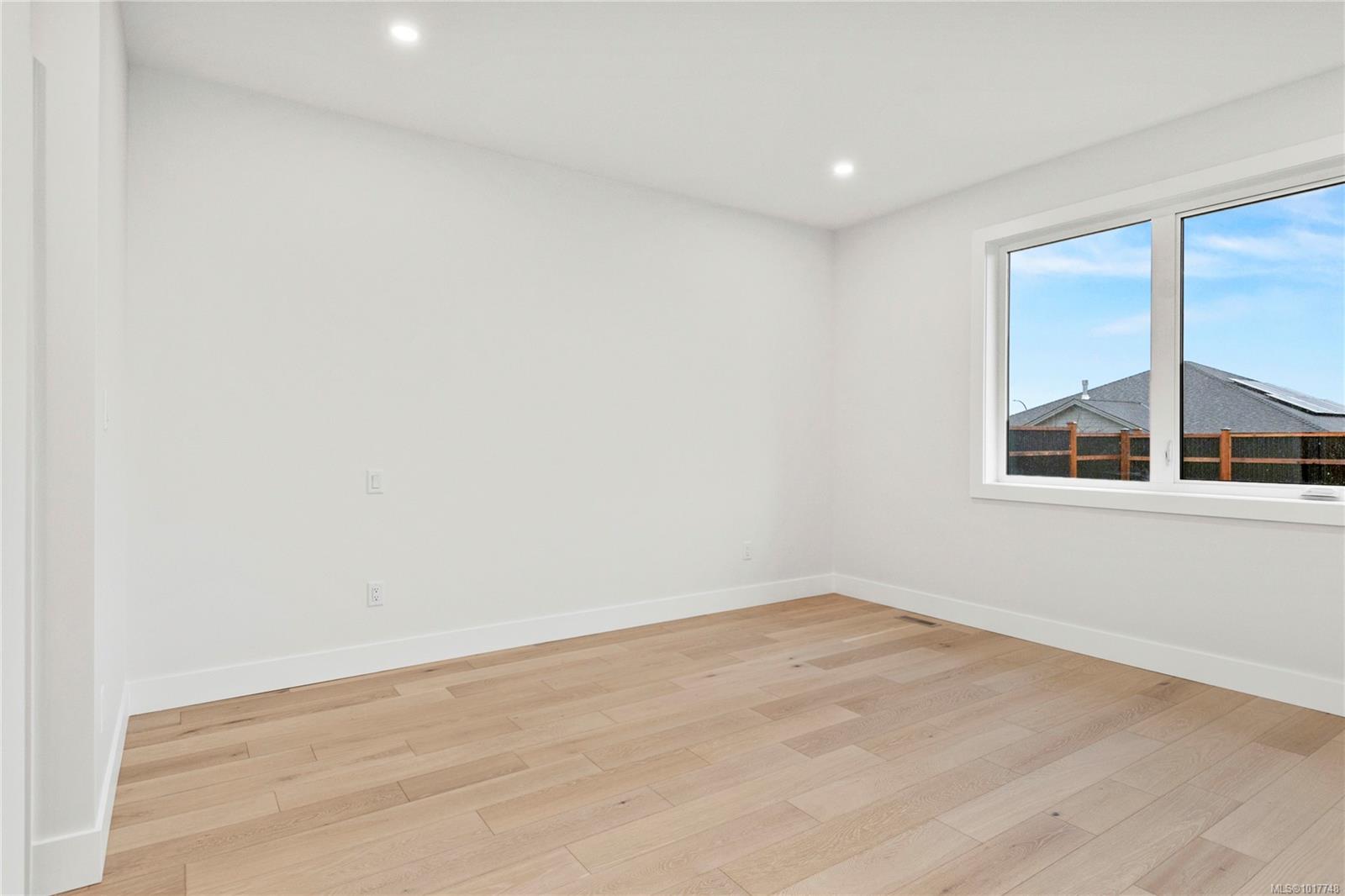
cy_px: 448
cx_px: 672
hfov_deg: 90.0
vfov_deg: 67.4
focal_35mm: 18
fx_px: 672
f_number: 8
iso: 320
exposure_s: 1/25
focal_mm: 12
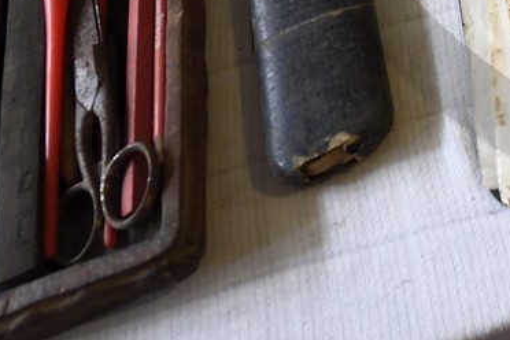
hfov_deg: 22.3
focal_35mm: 73
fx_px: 1034
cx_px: 783
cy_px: -344
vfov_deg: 15.1
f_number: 6.3
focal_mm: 17
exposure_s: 1/25
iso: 3200
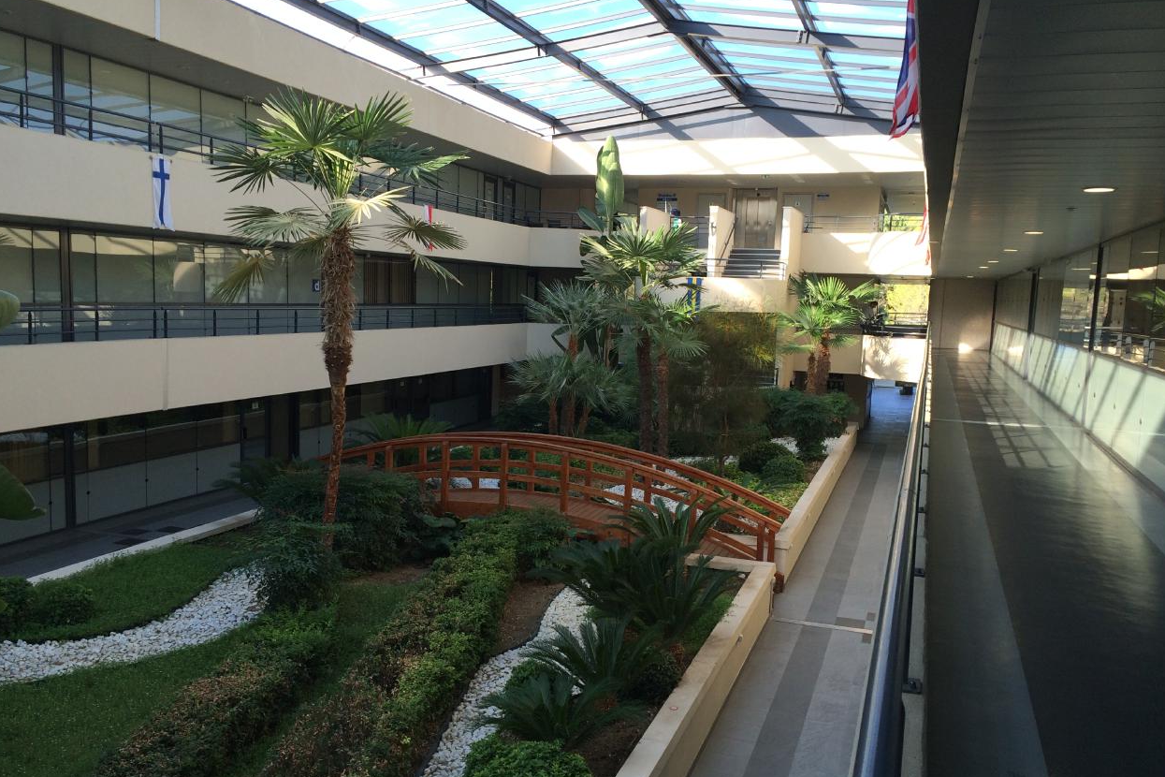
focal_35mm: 31
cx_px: 579
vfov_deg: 42.3
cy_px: 422
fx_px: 1003
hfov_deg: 60.3
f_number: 2.2
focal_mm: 4.15
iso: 32
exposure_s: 1/227
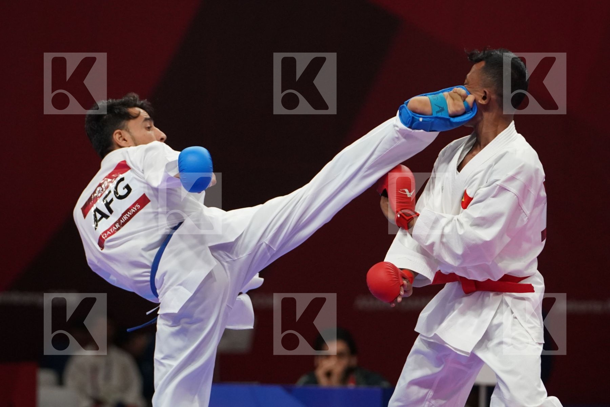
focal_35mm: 331
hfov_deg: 6.2
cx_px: 305
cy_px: 204
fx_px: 5608
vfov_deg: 4.2
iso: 3200
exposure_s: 1/1000
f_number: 4
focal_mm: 221
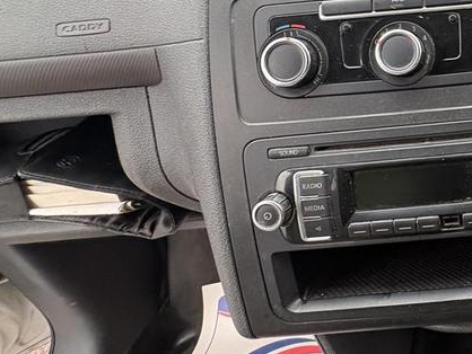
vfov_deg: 44.6
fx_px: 409
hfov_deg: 47.5
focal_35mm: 30
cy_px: 71
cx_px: 491
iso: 200
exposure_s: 1/82
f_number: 2.2
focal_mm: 2.22
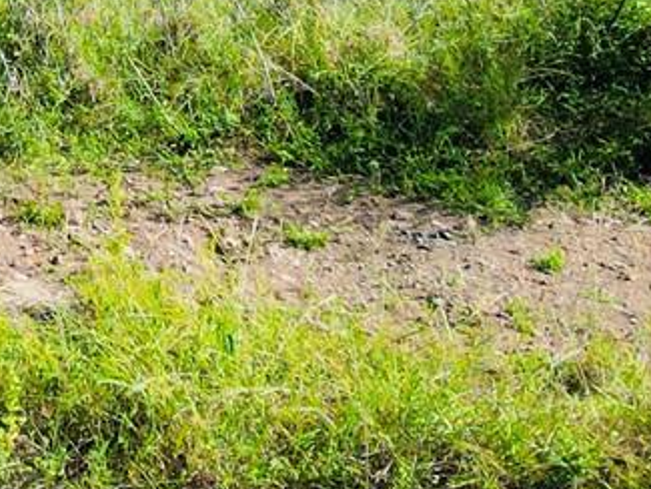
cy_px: -329
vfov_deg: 11.8
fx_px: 2220
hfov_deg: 14.4
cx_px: -577
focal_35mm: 118
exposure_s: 1/2000
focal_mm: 6.72
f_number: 1.7
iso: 120
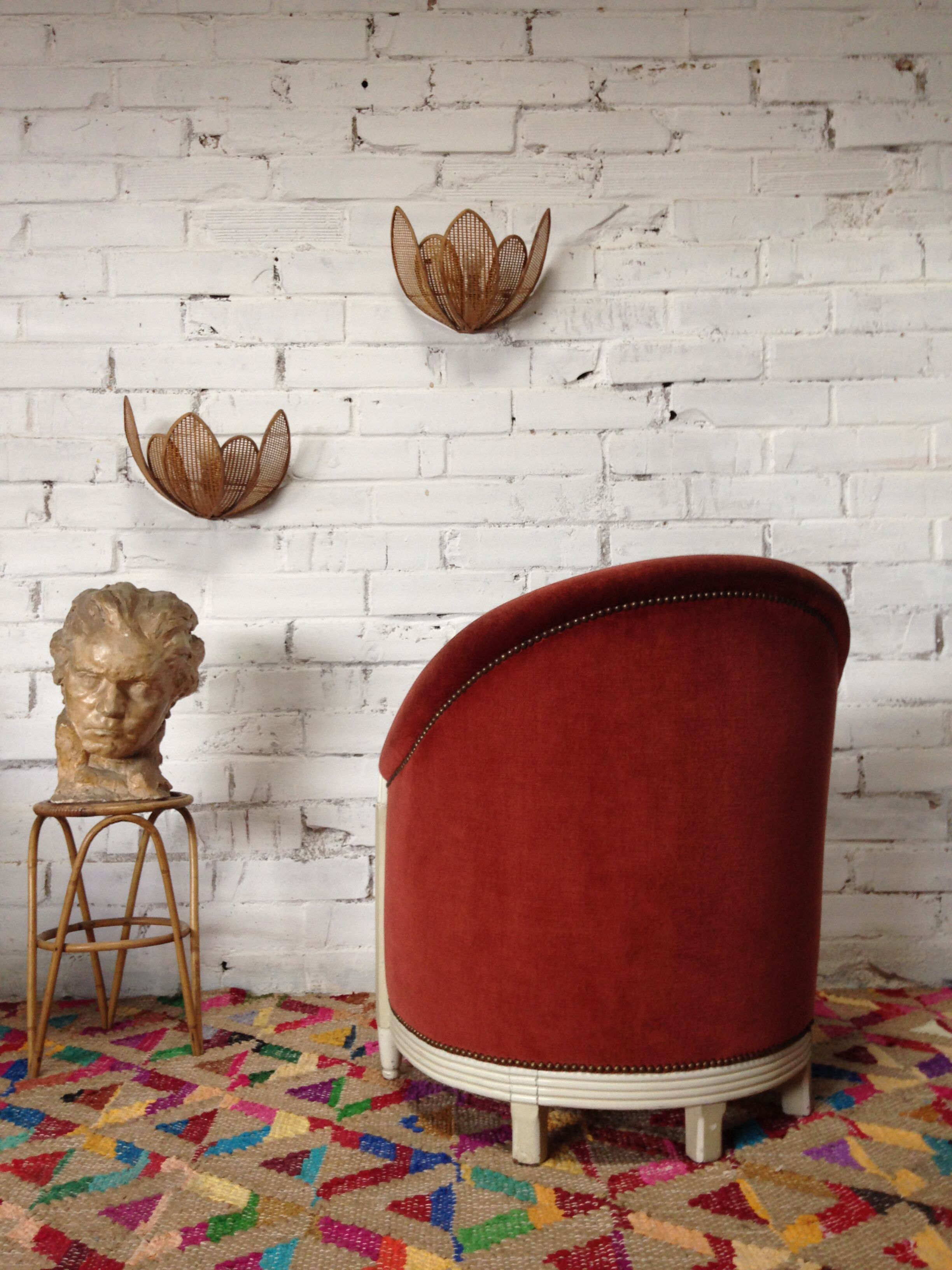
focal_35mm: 33
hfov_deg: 42.9
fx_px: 1210
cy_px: 635
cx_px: 476
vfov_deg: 55.4
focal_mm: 4.12
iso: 80
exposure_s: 1/20
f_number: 2.4
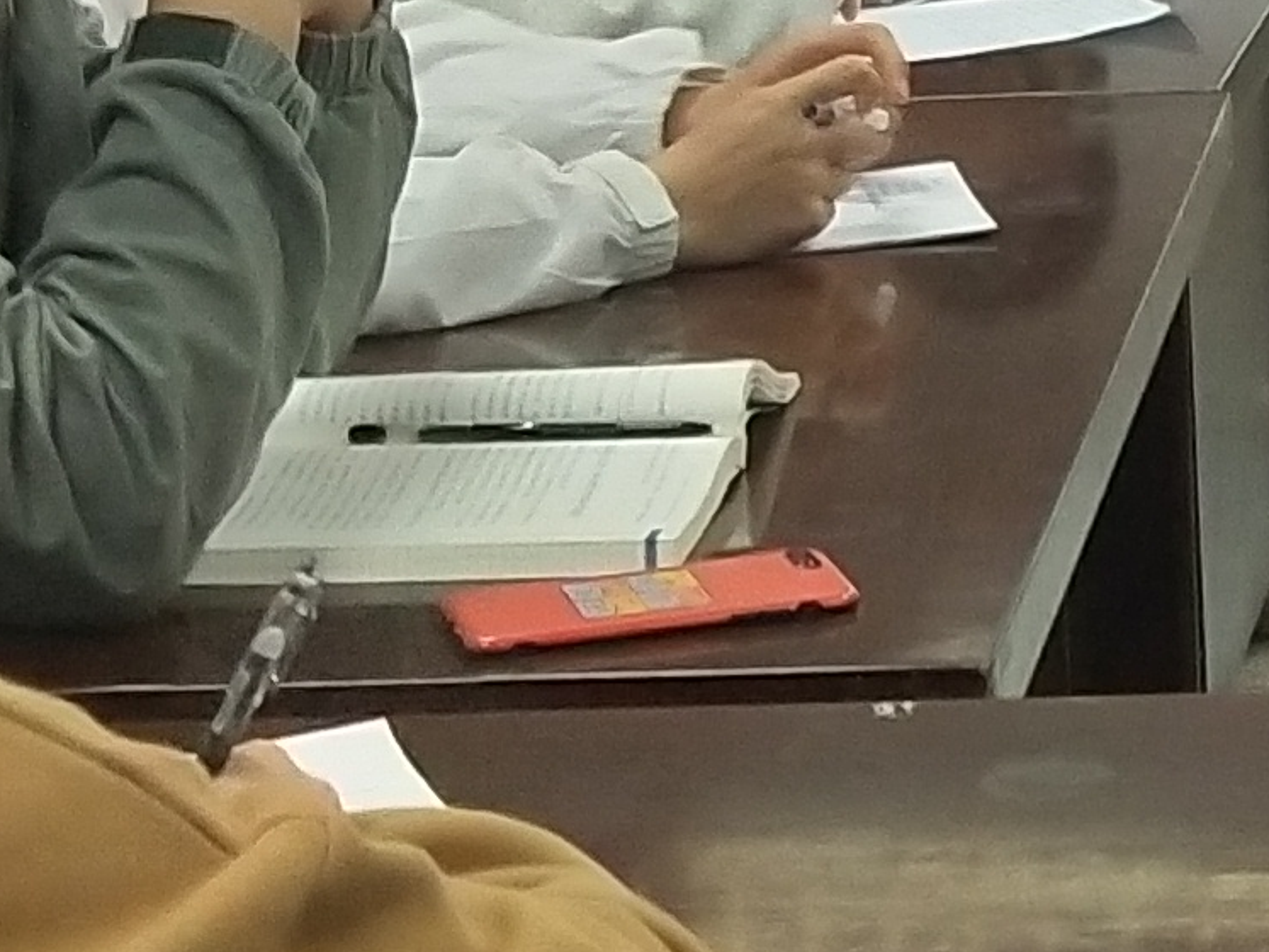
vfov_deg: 9.1
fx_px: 5938
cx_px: 1906
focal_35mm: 162
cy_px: -36
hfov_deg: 11.7
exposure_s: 1/50
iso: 365
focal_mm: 3.95
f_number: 1.8
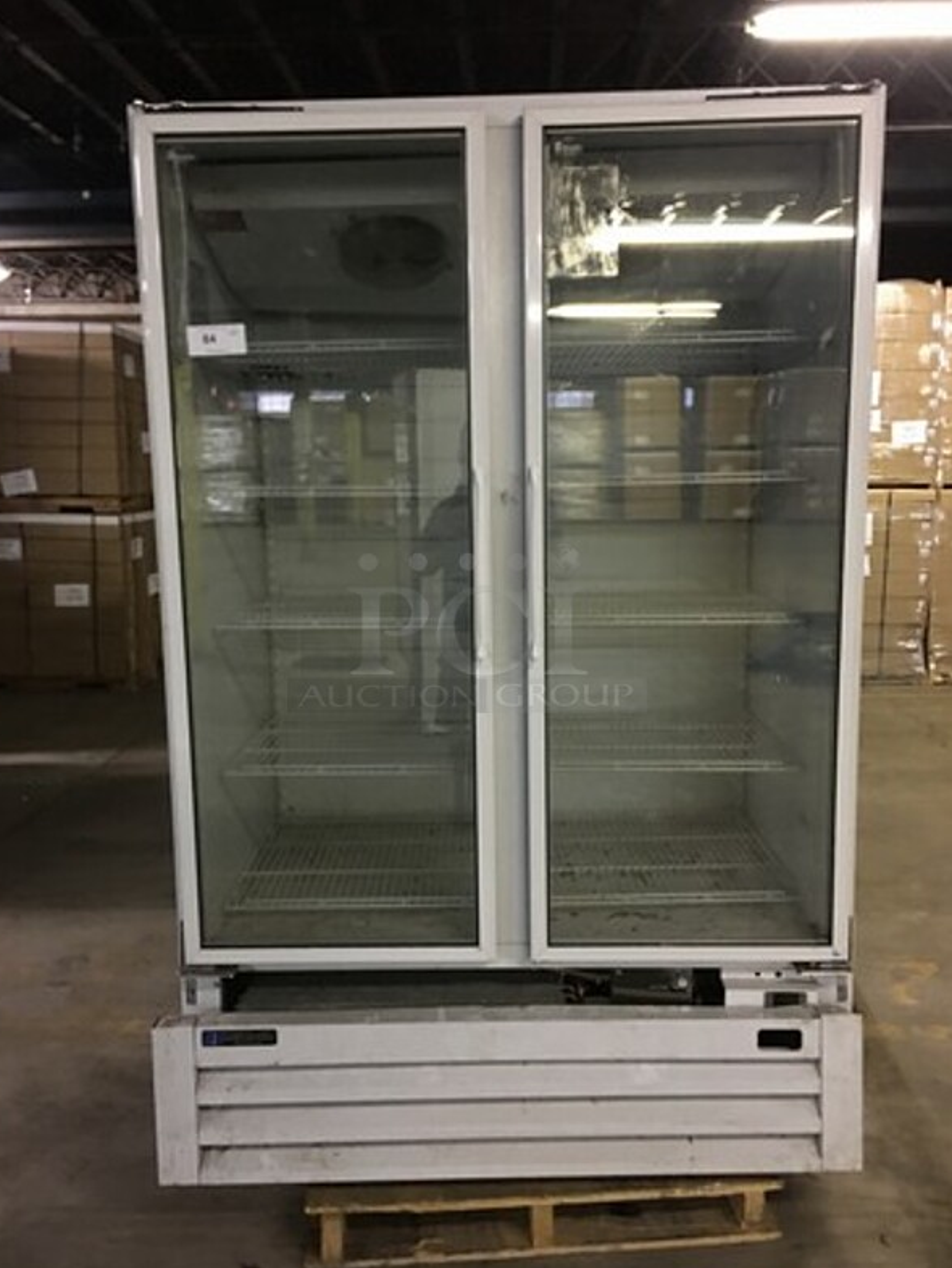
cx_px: 468
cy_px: 628
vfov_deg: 59.9
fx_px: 1099
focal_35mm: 30
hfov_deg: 46.8
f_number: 2.2
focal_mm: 4.15
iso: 64
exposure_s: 1/4
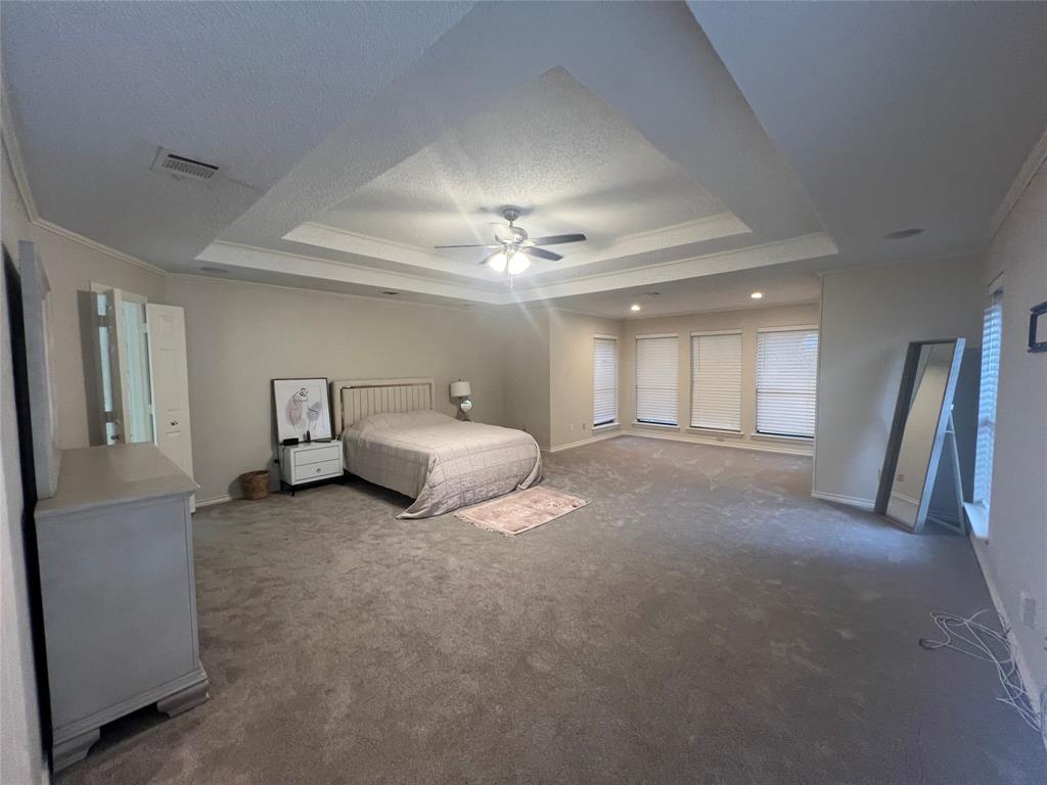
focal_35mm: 13
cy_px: 392
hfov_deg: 106.2
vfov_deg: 89.9
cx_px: 524
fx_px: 393
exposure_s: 1/60
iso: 200
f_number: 1.8
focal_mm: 1.57
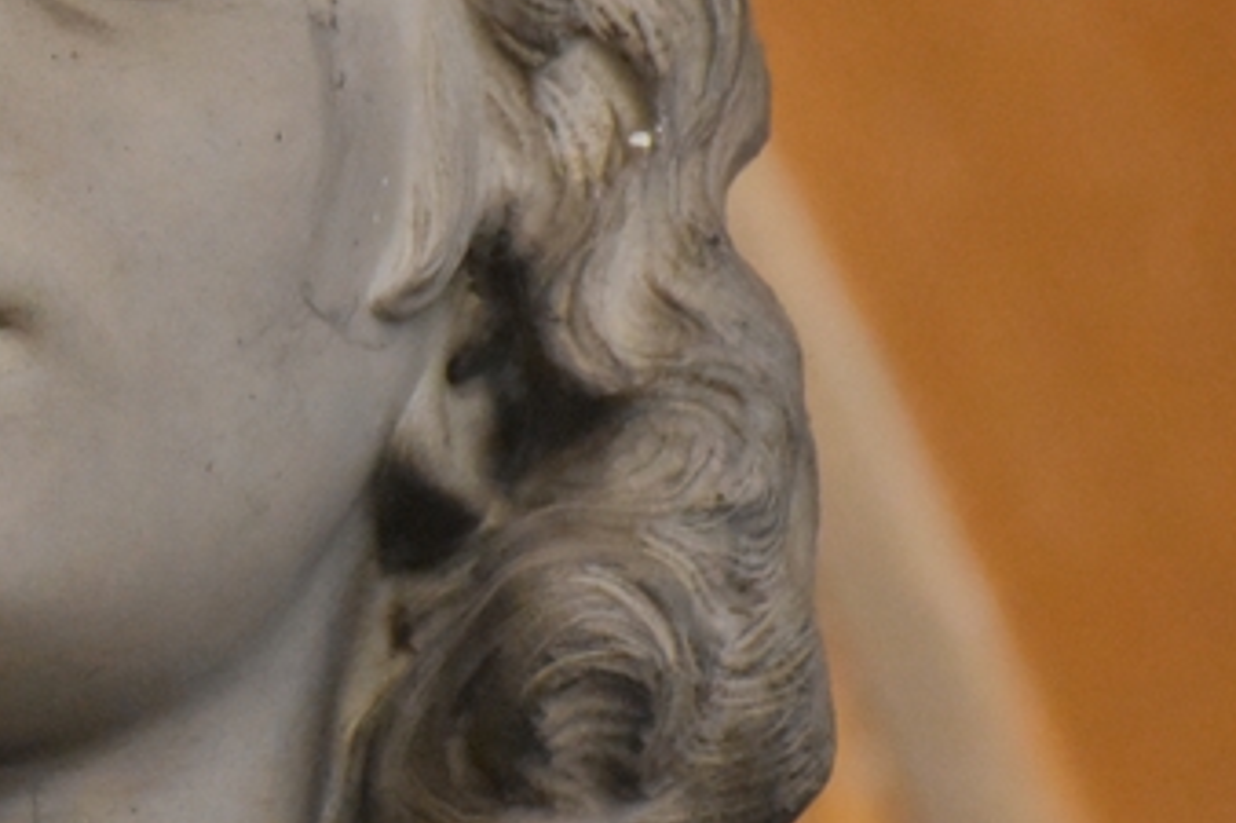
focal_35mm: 520
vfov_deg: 2.6
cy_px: 271
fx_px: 17844
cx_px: -40
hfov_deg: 4.0
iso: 8000
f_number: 5.6
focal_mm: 130
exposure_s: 1/250
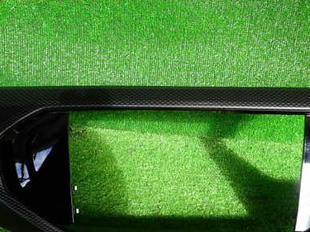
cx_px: 218
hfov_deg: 45.7
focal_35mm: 40
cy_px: 170
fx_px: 358
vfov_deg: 35.3
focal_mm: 4.5
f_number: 2.8
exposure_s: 1/160
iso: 100
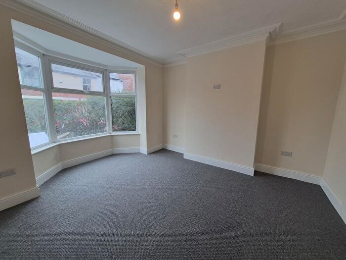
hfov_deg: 106.2
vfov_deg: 89.9
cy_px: 130
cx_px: 173
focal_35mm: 13
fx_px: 130
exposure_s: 1/50
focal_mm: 1.74
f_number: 2.2
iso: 80
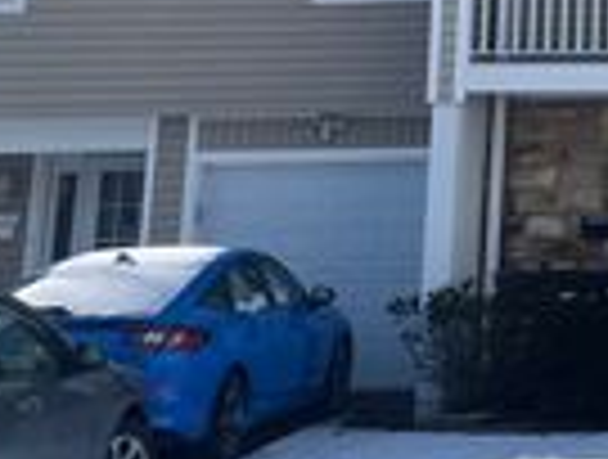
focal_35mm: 96
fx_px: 1691
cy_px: -164
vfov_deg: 14.7
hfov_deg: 18.6
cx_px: 838
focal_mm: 4.2
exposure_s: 1/2959
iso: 32
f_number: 1.6
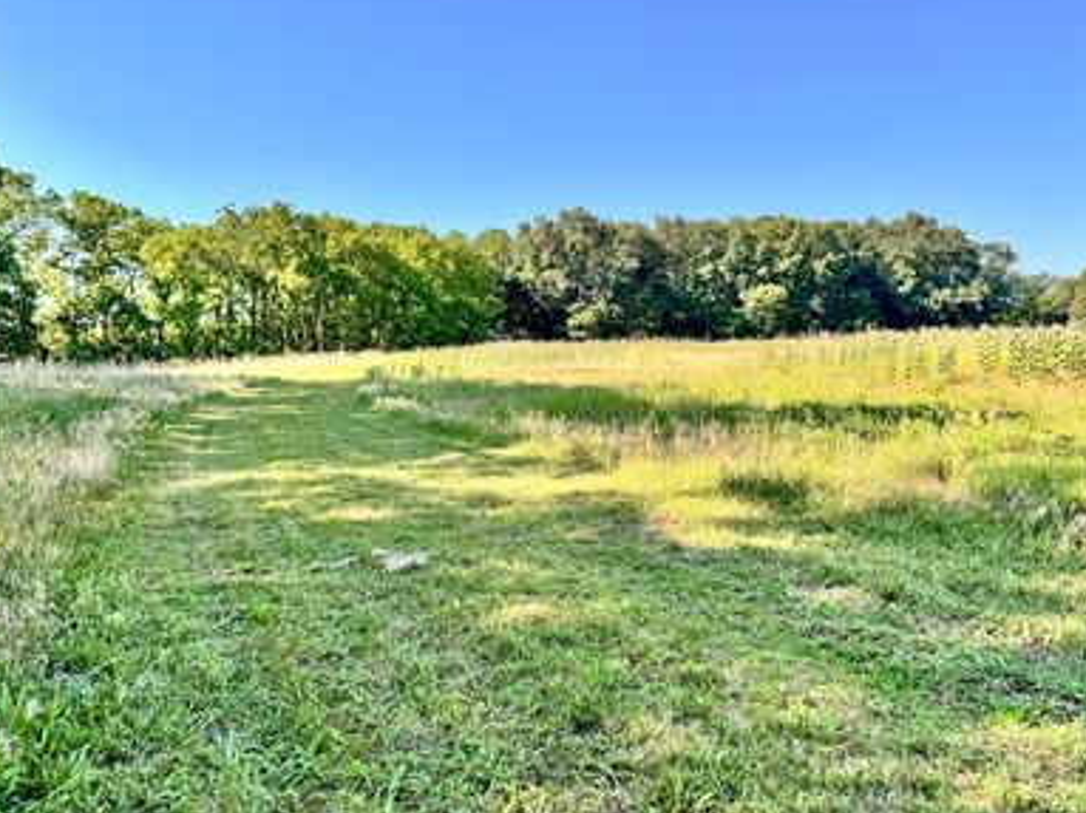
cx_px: 529
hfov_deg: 65.3
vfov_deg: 51.3
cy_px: 370
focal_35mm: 27
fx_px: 847
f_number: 1.78
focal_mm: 6.76
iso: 80
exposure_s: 1/2506
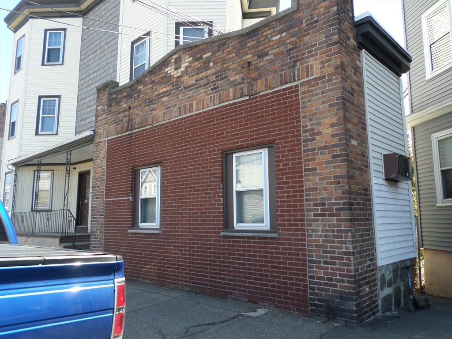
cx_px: 226
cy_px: 170
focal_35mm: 25
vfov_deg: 54.9
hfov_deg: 69.4
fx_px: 326
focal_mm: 4.5
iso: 80
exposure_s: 1/250
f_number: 2.5
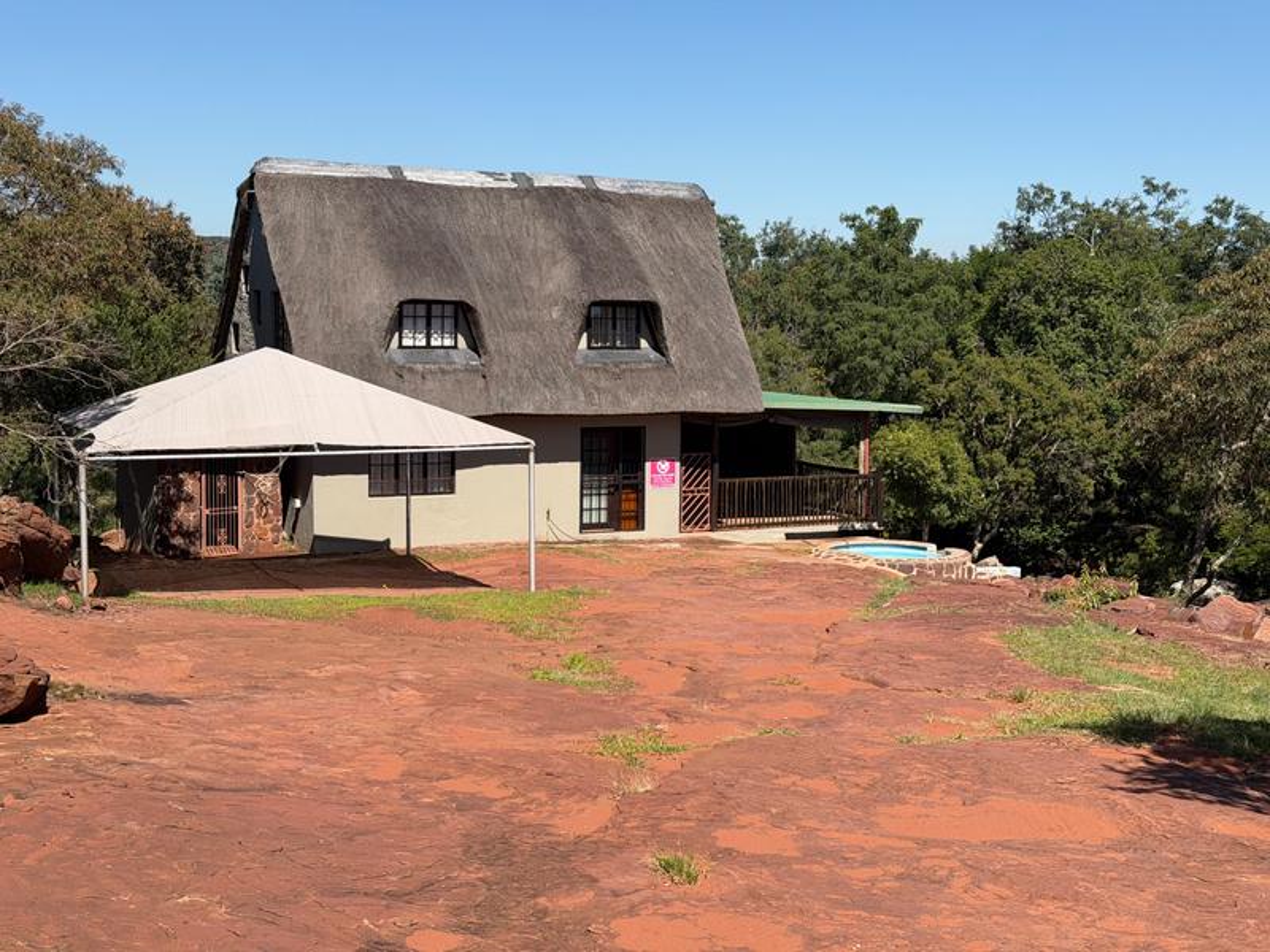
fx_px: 1761
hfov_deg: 39.7
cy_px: 476
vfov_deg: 30.3
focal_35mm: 48
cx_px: 635
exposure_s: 1/5208
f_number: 1.78
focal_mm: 6.76
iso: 64
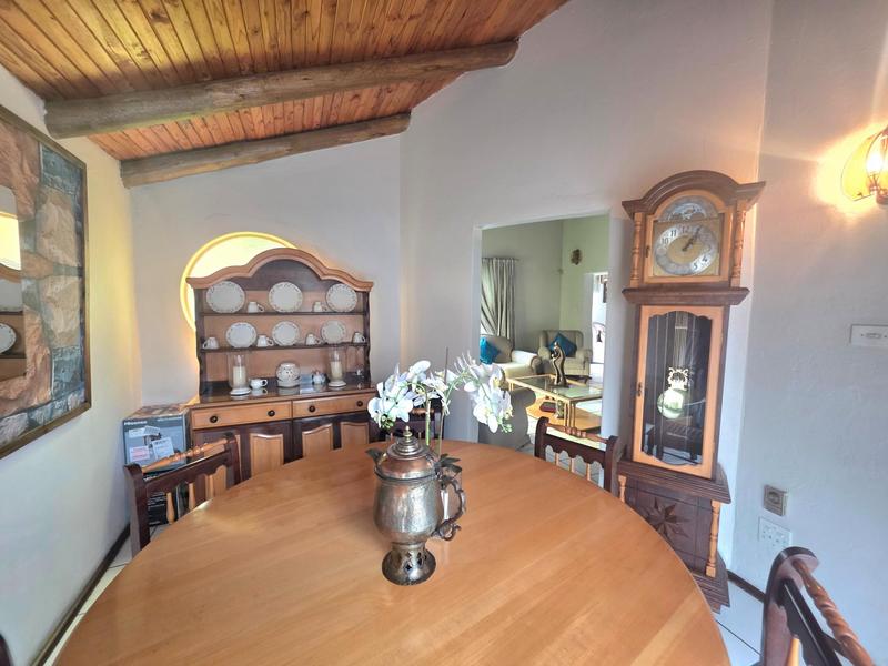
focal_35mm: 13
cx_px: 444
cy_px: 333
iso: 200
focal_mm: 2.2
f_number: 1.9
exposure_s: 1/50.3
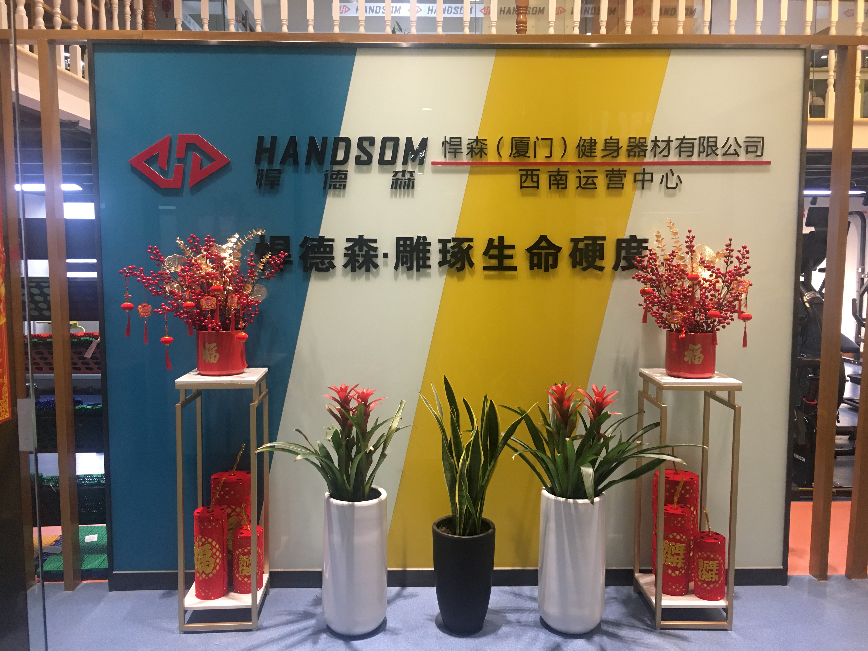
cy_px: 326
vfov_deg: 48.2
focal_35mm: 29
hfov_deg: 61.7
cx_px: 434
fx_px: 727
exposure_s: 1/17
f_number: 2.2
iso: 80
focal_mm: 4.15
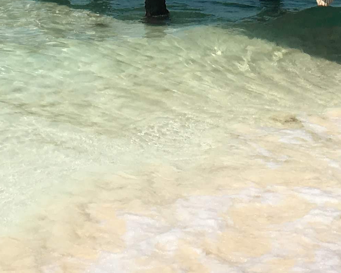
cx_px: 261
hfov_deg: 16.6
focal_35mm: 115
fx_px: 1161
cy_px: -227
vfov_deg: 12.2
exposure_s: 1/3846
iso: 25
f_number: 2.2
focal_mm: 4.15
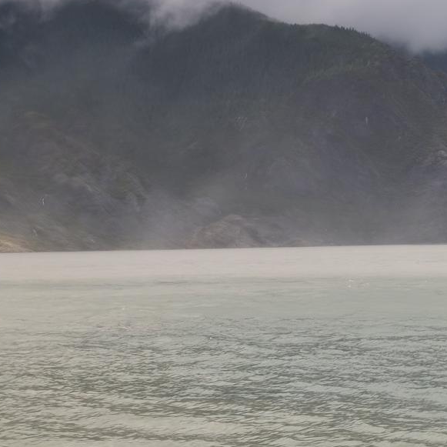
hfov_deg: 19.5
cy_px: 127
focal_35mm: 86
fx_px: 1256
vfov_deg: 20.1
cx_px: 461
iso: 64
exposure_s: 1/120
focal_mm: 6.57
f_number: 1.6
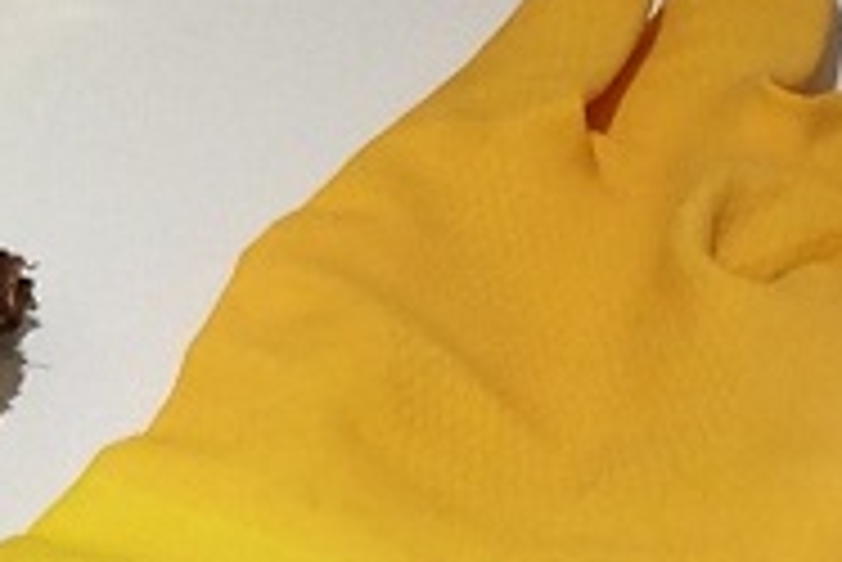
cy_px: -450
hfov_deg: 8.6
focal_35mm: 233
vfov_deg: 5.8
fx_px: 5454
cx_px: -558
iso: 50
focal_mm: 4.28
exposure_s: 1/20
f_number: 2.4
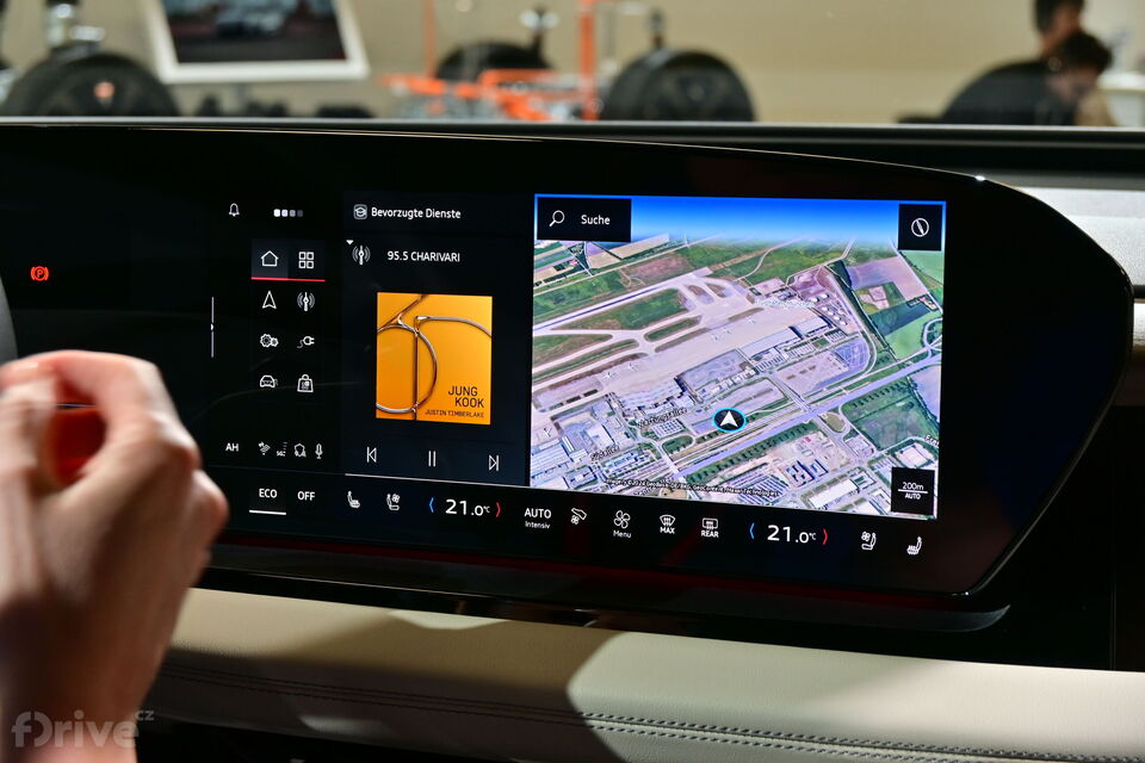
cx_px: 572
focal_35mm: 72
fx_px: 2290
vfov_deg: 18.9
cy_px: 382
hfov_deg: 28.1
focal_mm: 48
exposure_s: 1/100
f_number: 6
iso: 400
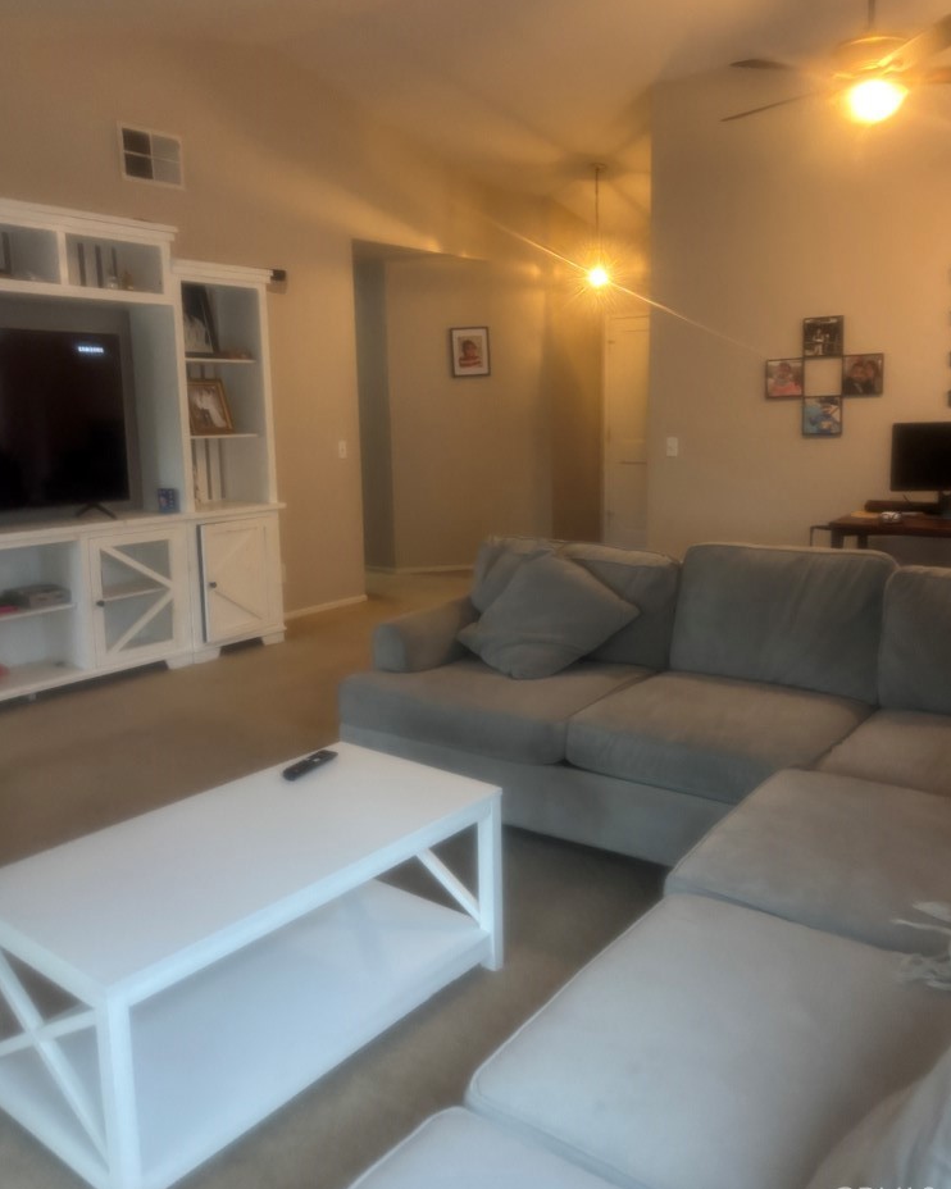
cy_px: 561
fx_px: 985
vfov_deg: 62.2
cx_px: 482
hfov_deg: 51.5
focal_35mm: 28
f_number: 1.6
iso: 500
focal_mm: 5.96
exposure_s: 1/60
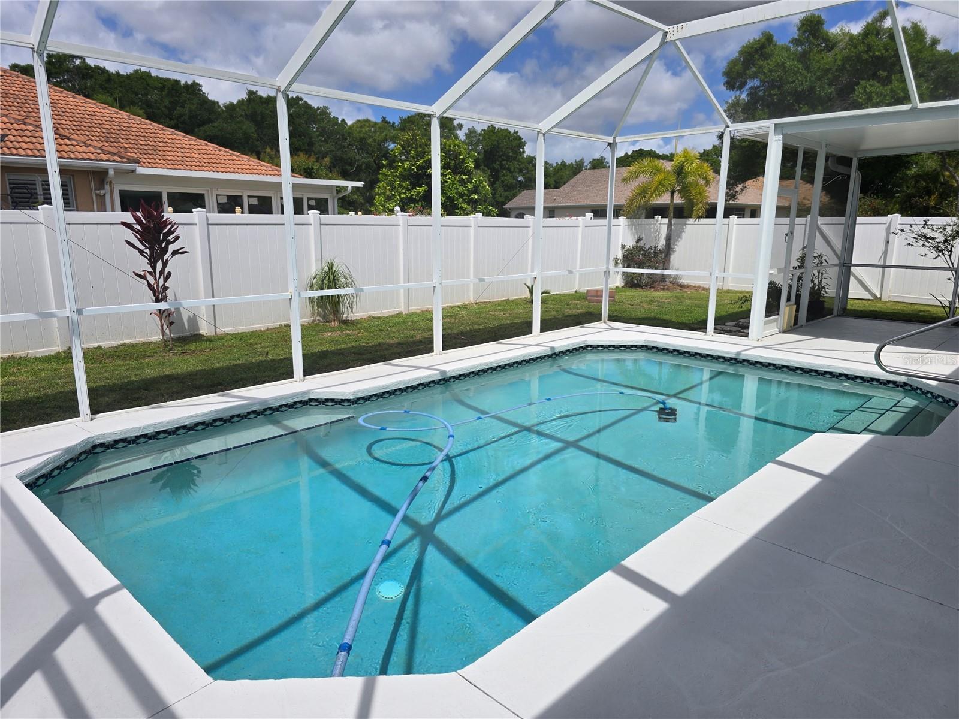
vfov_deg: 58.9
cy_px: 360
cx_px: 480
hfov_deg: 73.9
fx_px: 637
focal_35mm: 23
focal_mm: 6.3
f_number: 1.7
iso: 12
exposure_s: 1/1036
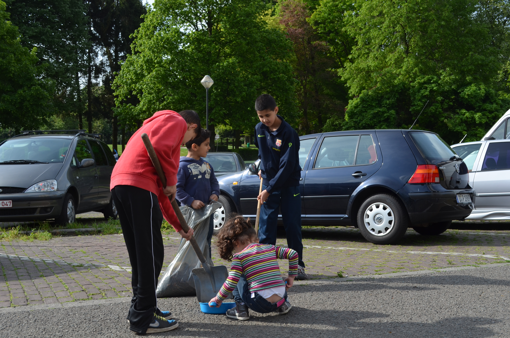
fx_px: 594
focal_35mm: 42
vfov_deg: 31.8
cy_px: 169
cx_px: 255
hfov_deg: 46.5
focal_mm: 28
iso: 180
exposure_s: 1/250
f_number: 8
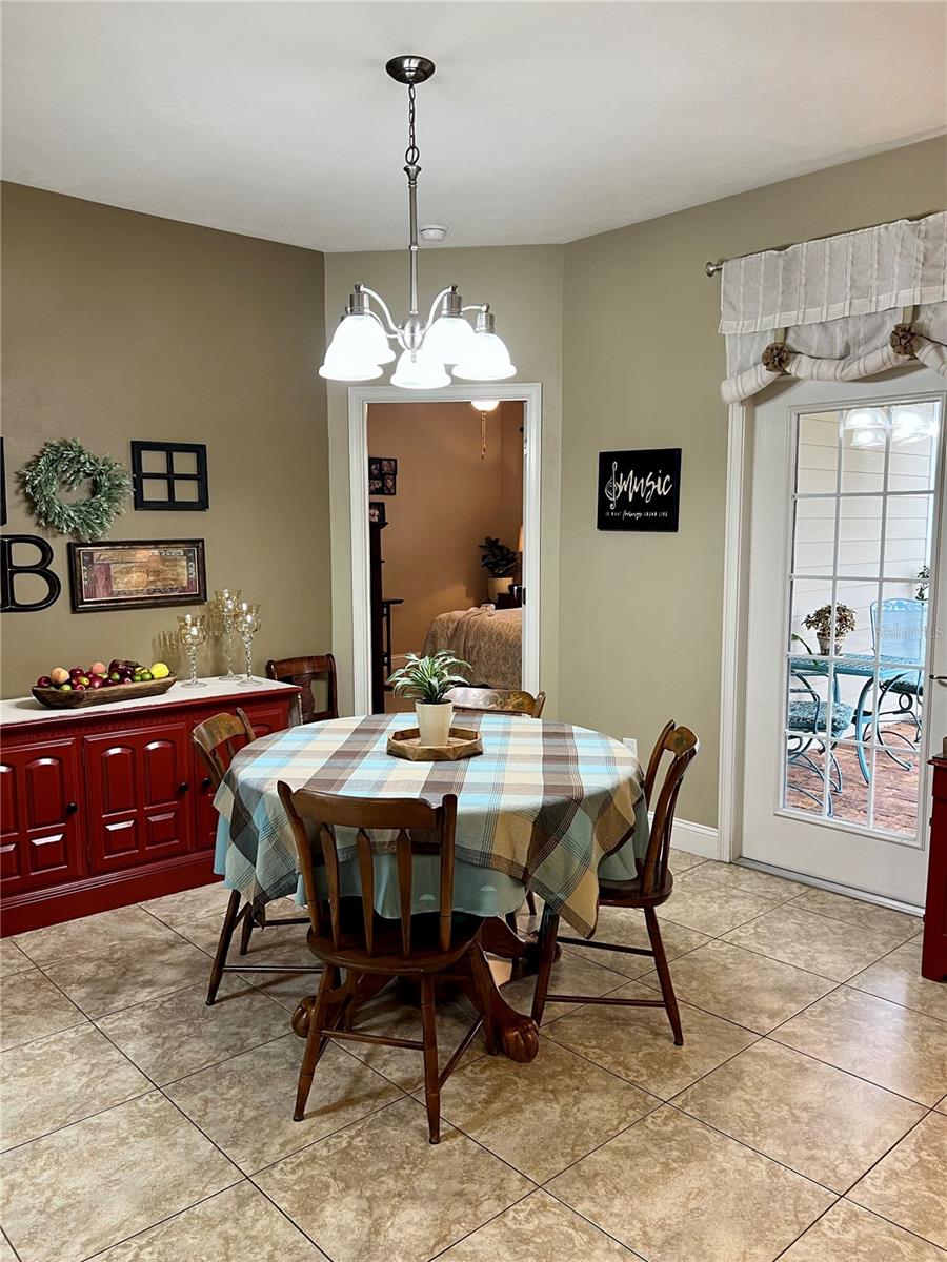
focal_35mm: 26
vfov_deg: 67.3
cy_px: 631
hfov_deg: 53.1
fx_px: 948
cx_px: 474
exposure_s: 1/60
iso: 100
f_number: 1.5
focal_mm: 5.7
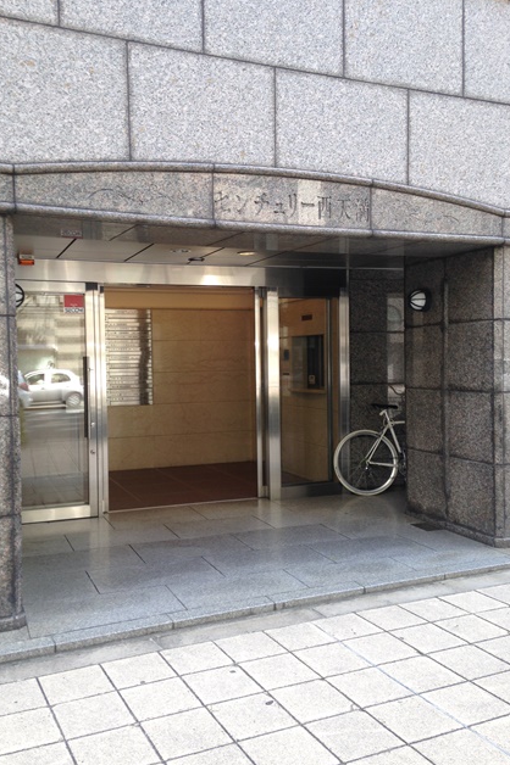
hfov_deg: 37.7
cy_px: 385
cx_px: 221
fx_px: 745
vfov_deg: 54.5
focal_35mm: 35
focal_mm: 4.12
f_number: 2.4
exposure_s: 1/132
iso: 50
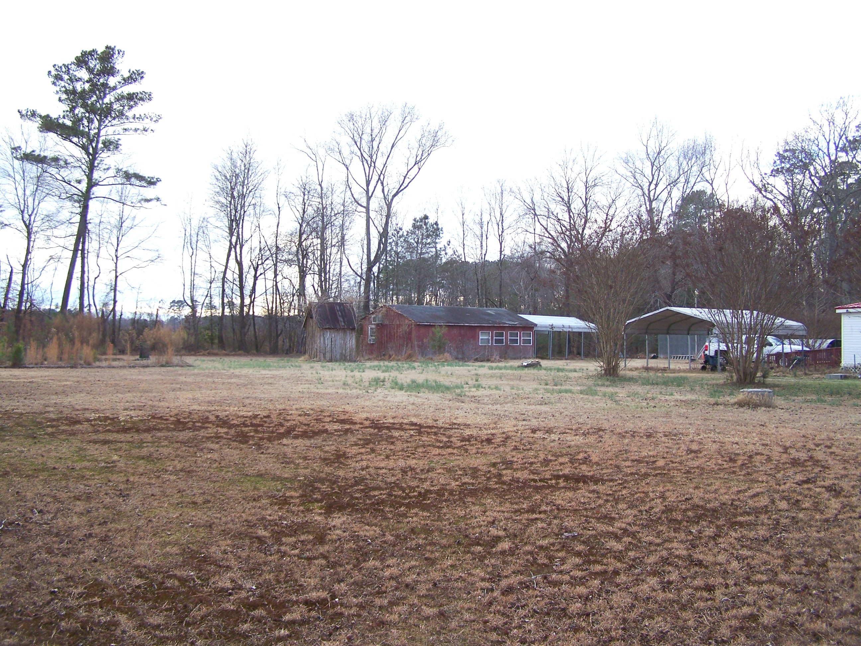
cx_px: 430
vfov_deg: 37.7
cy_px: 323
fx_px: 945
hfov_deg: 49.0
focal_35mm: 38
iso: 64
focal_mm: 6.3
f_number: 2.8
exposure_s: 1/250
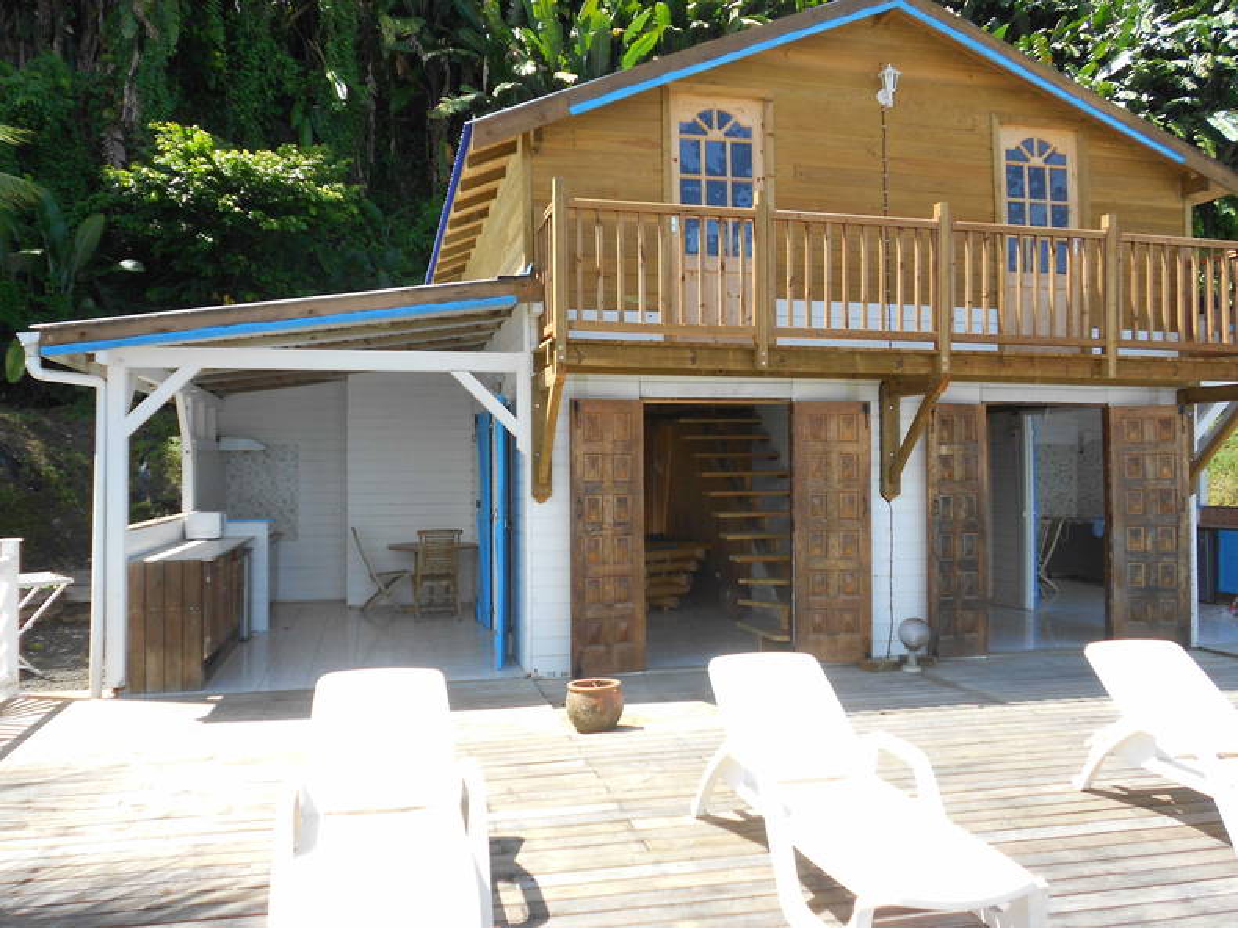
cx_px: 619
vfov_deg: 48.2
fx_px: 1037
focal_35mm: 29
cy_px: 464
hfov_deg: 61.7
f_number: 3.4
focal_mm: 5.1
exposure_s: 1/320
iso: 80
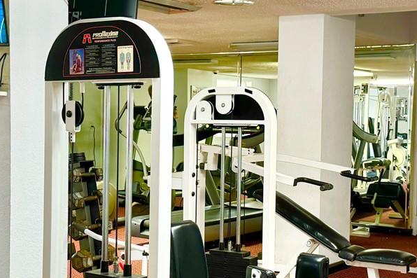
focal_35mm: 67
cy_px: 157
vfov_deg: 20.3
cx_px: 229
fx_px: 776
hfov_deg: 30.1
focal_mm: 6.86
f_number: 1.78
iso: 160
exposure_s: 1/60
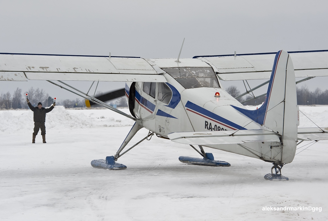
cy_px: 110
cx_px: 164
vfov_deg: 10.6
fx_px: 1188
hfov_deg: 15.7
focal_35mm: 130
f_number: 11
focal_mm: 130
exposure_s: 1/800
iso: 800
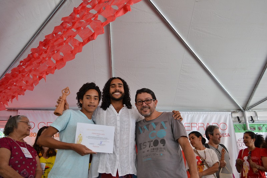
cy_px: 89
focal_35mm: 33
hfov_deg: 57.2
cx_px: 134
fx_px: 245
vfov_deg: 40.0
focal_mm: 22
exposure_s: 1/80
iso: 400
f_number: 4.5
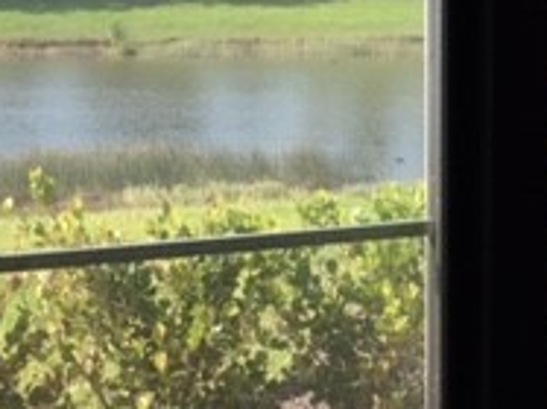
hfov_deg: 18.6
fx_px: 1674
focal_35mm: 106
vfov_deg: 13.9
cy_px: 225
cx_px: 310
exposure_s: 1/233
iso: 25
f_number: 2.4
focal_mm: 3.3
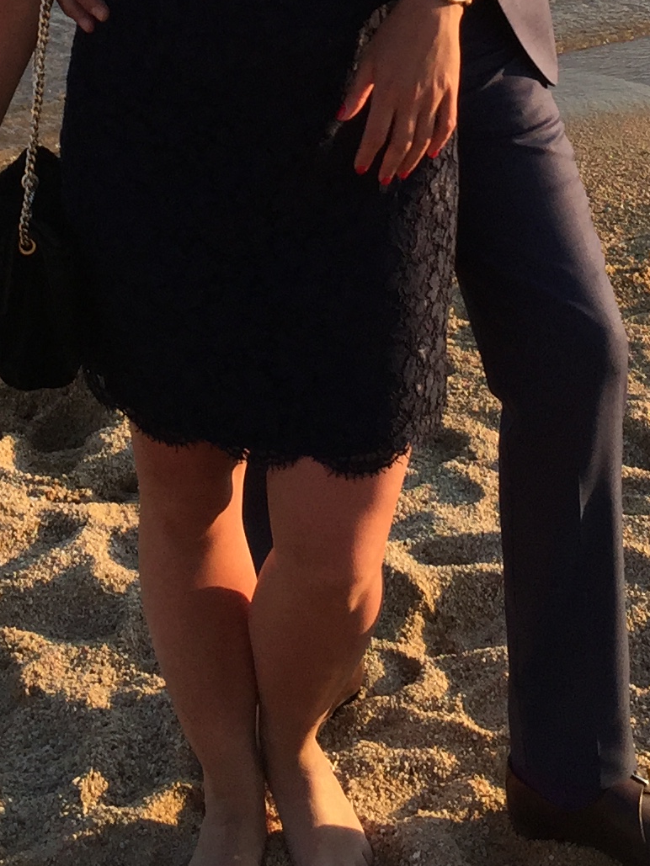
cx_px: 317
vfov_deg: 19.8
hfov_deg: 16.1
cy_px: -214
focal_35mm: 92
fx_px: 2303
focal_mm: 4.15
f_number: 2.2
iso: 32
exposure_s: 1/898
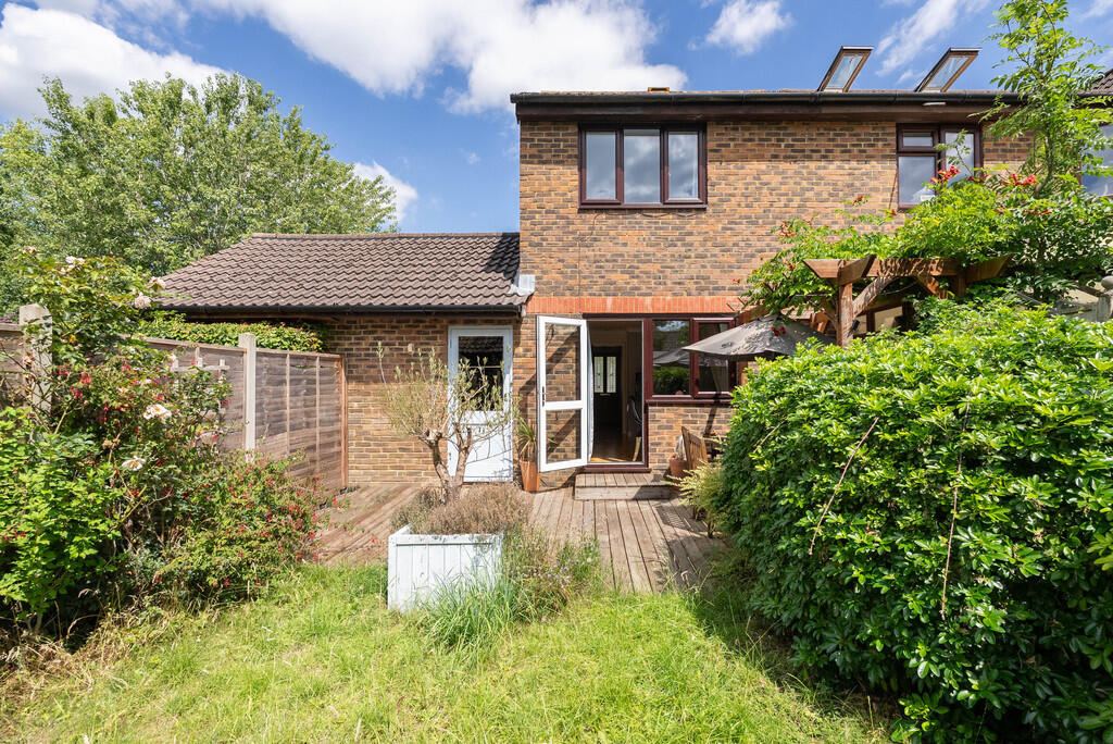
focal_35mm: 16
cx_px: 556
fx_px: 510
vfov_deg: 72.1
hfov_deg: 94.9
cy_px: 372
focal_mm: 16.5
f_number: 7.1
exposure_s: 1/1600
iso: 800
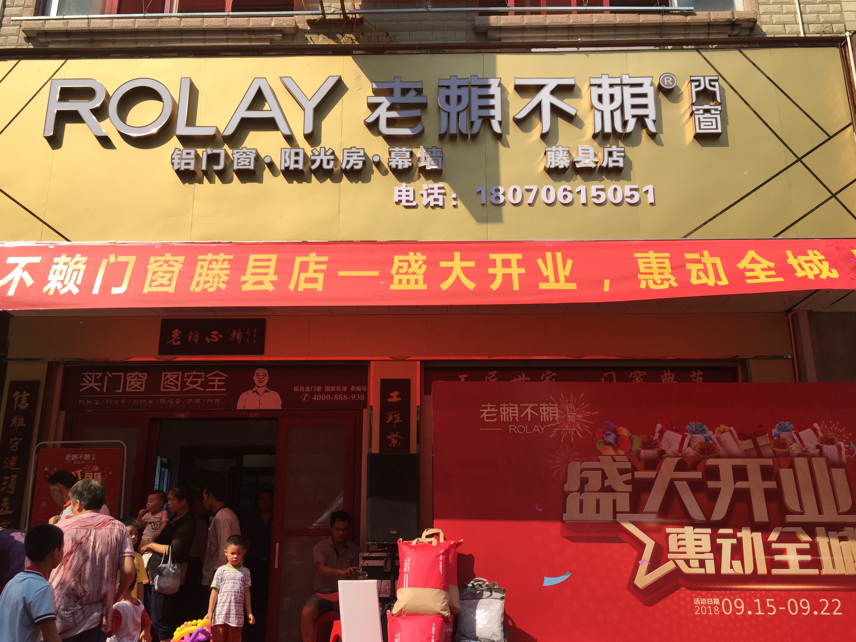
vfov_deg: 46.8
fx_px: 742
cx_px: 425
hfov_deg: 60.0
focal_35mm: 30
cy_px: 328
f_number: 2.2
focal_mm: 4.15
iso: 32
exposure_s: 1/1412
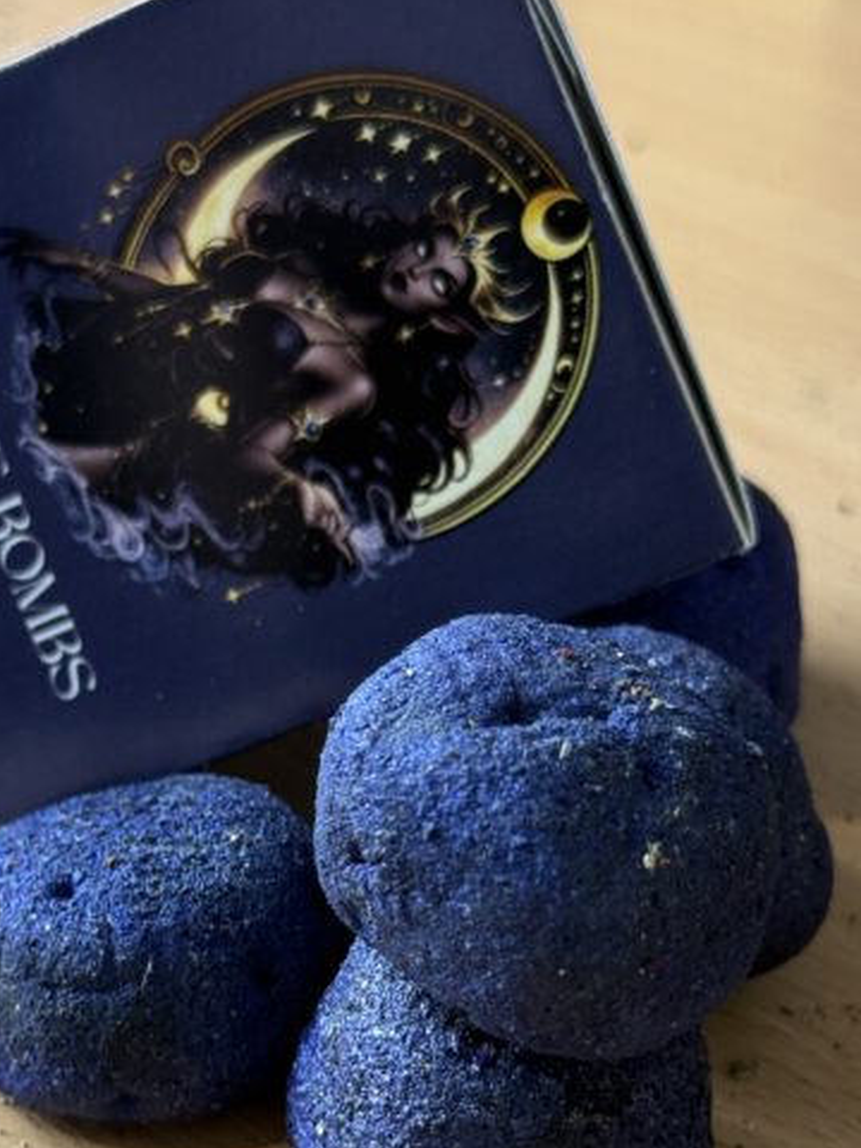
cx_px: 258
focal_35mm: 80
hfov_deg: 18.4
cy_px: 753
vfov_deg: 24.3
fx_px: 2653
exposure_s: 1/50
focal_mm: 6.76
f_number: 1.78
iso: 125
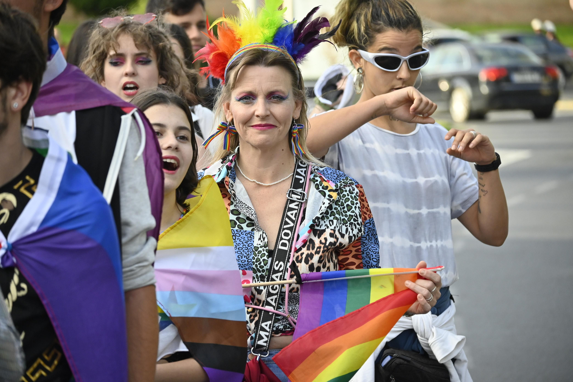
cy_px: 191
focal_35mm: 202
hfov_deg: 10.2
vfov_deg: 6.8
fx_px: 3222
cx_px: 286
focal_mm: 135
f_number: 5.6
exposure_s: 1/1000
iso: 1000
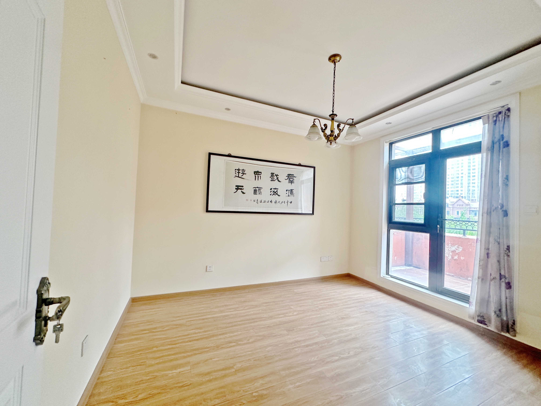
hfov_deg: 102.1
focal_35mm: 14
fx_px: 219
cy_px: 203
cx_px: 270
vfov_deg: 85.7
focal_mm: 2.22
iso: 200
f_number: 2.2
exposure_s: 1/50
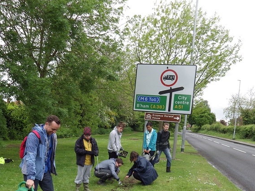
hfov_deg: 47.6
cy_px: 149
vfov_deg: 35.8
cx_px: 101
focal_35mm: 39
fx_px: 287
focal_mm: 4
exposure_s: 1/250
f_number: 3.1
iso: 100
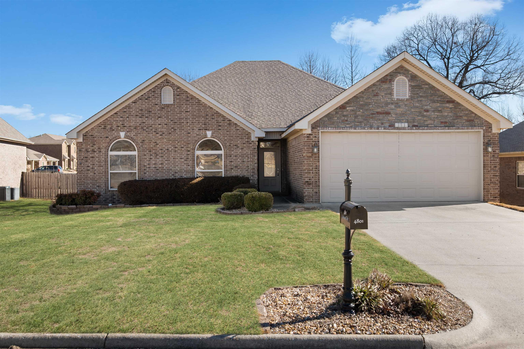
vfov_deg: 37.9
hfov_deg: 54.4
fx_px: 509
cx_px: 262
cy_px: 174
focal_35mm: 35
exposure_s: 1/800
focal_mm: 35
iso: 100
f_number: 6.3
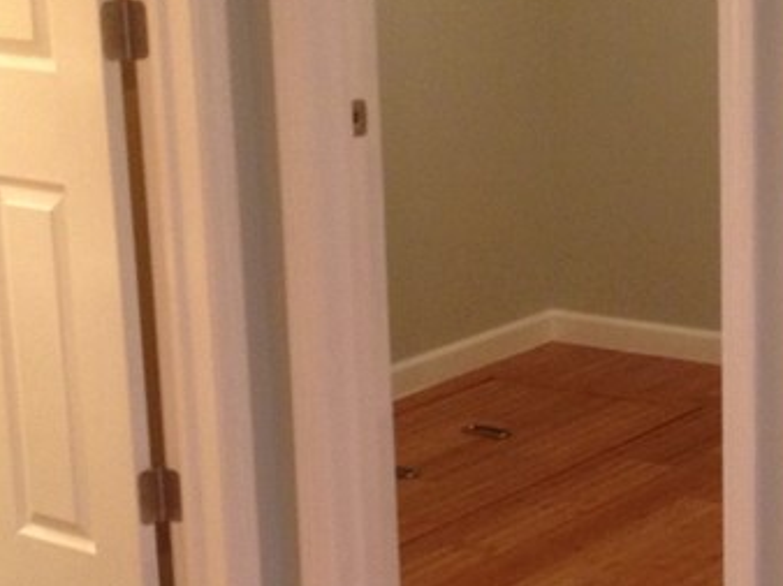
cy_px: 354
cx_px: 665
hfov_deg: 19.4
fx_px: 2260
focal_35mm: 100
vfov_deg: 14.8
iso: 160
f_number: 2.4
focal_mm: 4.12
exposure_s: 1/20
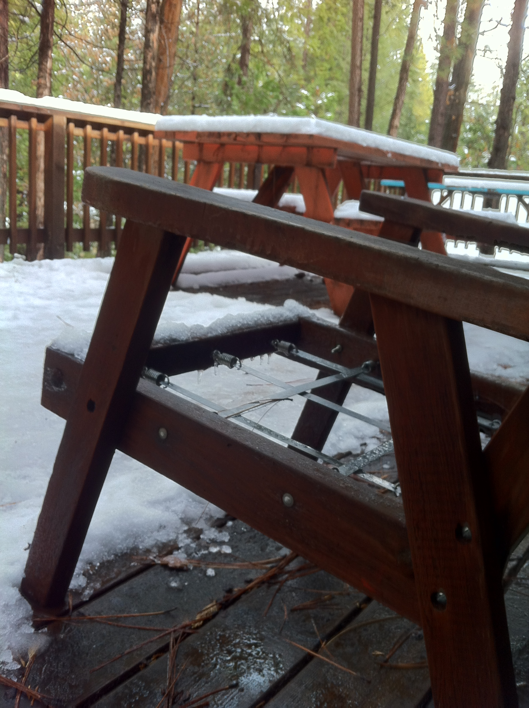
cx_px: 264
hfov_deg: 40.6
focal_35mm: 35
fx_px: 715
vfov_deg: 52.7
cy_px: 354
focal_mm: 3.85
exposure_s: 1/40
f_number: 2.8
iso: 80
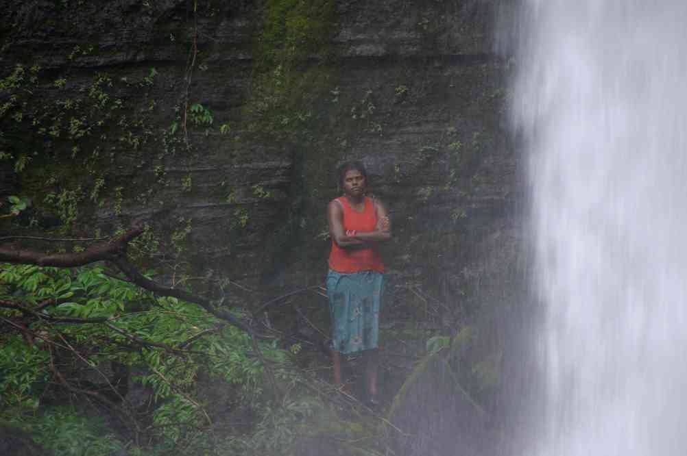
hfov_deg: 5.5
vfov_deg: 3.7
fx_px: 7149
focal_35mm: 375
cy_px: 228
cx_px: 344
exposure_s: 1/180
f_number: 6.3
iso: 400
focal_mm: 250
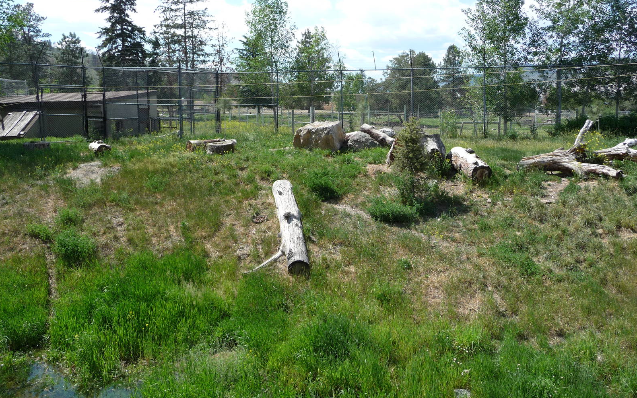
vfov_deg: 41.6
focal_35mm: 30
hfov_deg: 62.9
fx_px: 521
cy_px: 159
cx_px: 317
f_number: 3.3
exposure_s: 1/640
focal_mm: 4.7
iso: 100
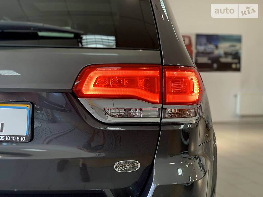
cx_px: 132
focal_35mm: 52
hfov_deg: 36.8
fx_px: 395
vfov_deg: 28.0
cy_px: 98
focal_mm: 6
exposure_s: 1/122
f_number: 2.4
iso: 100
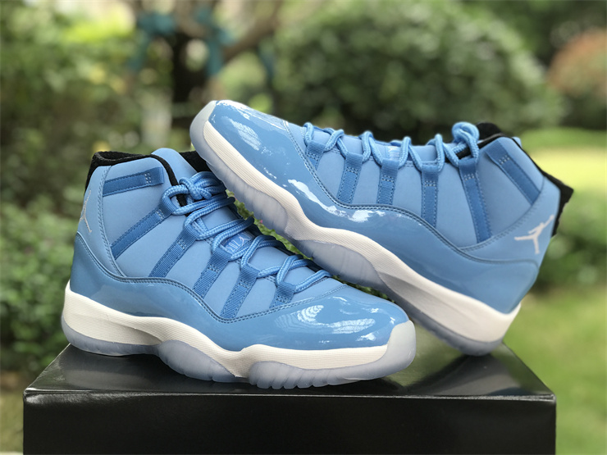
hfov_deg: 33.8
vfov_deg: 25.7
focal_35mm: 57
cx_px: 304
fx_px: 1000
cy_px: 228
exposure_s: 1/50
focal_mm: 6.6
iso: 20
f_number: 2.8
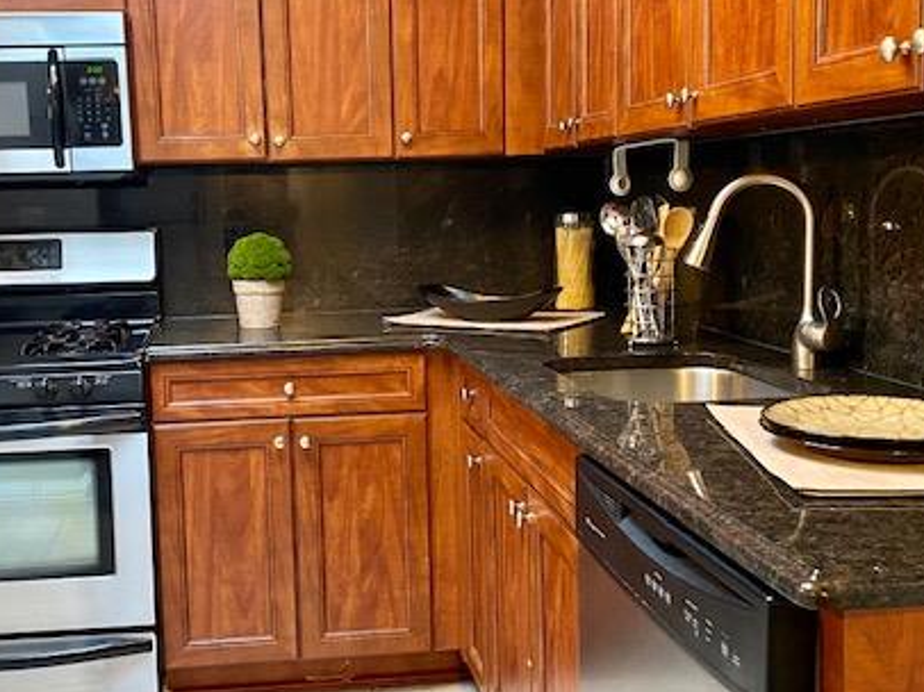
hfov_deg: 45.4
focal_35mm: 41
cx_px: 339
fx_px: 1094
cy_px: 337
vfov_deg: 35.1
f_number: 1.8
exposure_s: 1/40
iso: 400
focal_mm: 4.25
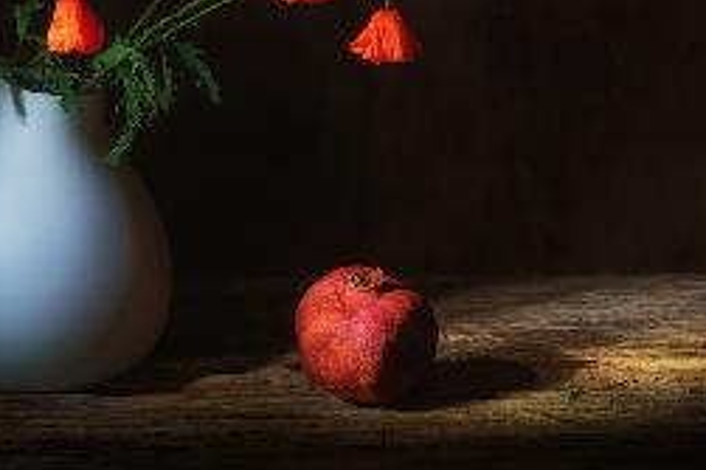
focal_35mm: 149
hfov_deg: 13.8
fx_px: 2920
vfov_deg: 9.2
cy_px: 59
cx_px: 383
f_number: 10
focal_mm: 83
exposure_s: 13
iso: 50
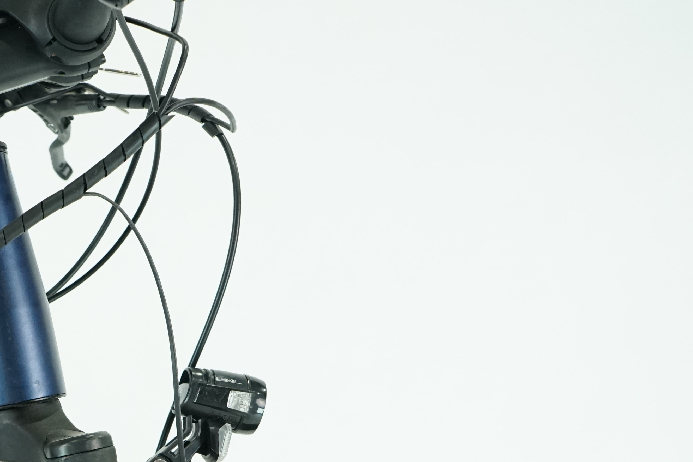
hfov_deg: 27.4
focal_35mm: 70
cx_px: 15
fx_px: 1347
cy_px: 458
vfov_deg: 18.9
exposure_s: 1/200
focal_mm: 31
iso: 2500
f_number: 5.6
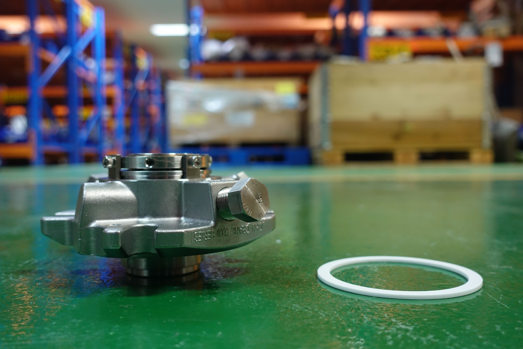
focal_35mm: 33
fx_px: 479
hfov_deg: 57.2
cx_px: 262
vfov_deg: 40.0
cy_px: 174
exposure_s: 1/25
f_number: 2.8
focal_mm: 12.2
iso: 800
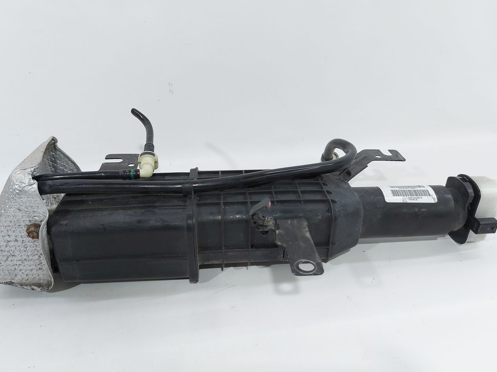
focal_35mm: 27
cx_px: 236
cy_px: 189
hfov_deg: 65.3
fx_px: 388
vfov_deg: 51.3
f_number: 1.8
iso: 50
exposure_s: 1/50
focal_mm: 5.23
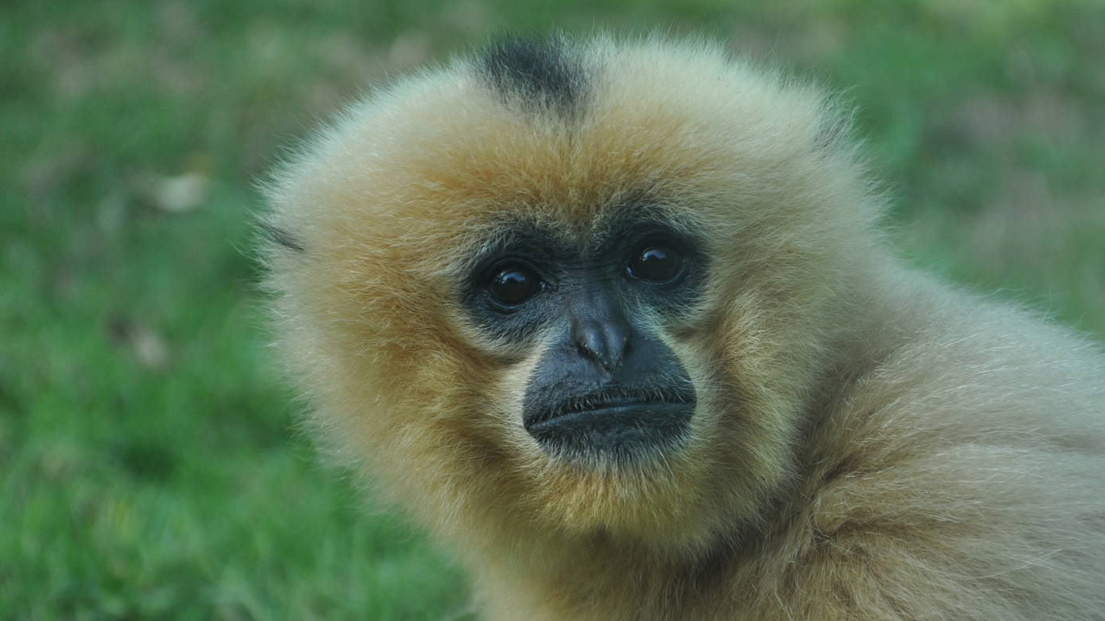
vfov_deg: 6.4
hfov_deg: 11.4
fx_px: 5525
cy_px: 349
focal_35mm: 189
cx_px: 597
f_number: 5.6
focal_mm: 105
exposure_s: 1/250
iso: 450
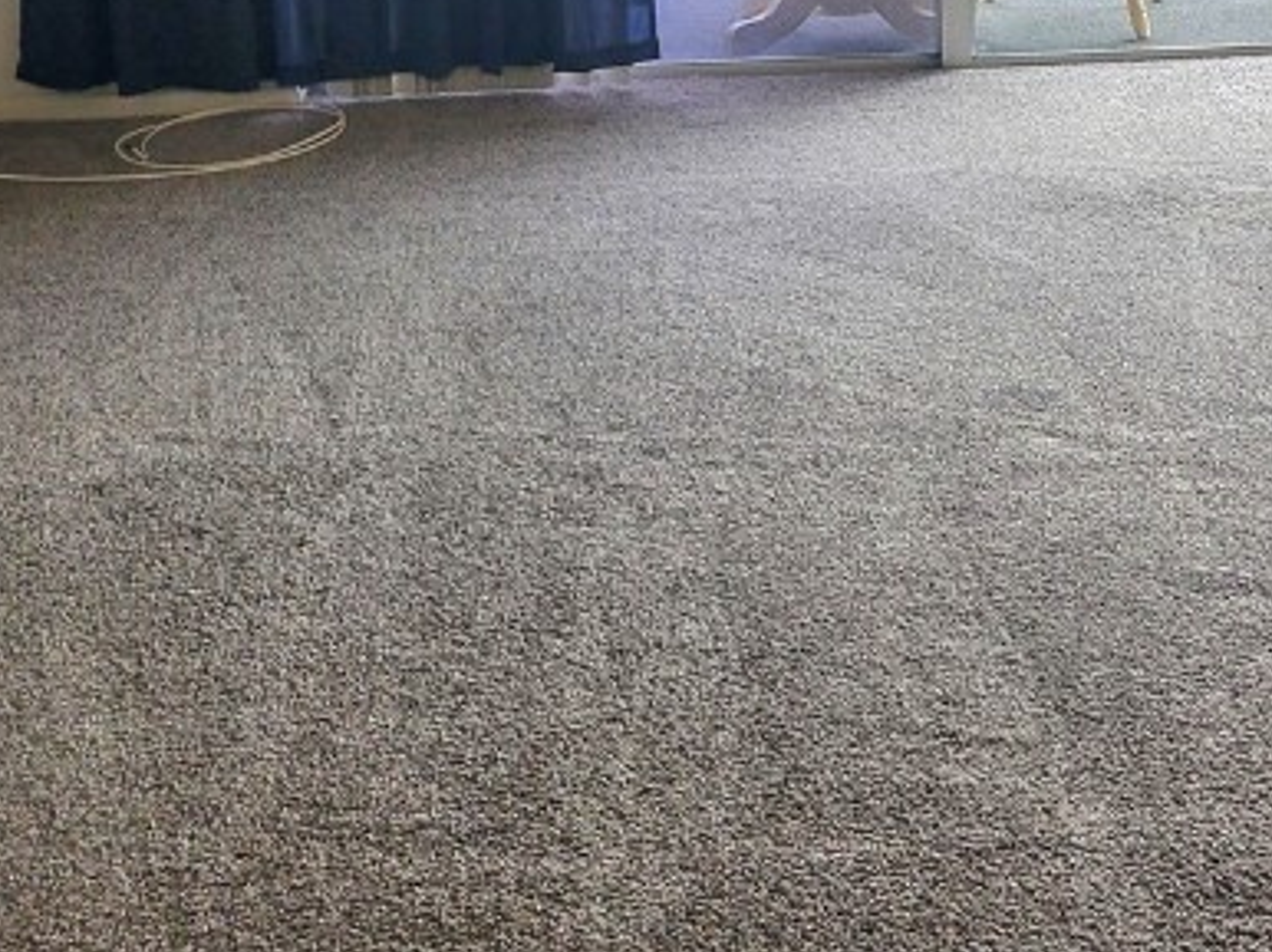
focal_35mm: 69
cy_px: -128
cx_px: 1242
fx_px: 2534
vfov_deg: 20.2
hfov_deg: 26.8
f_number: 1.8
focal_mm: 5.4
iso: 160
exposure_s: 1/120
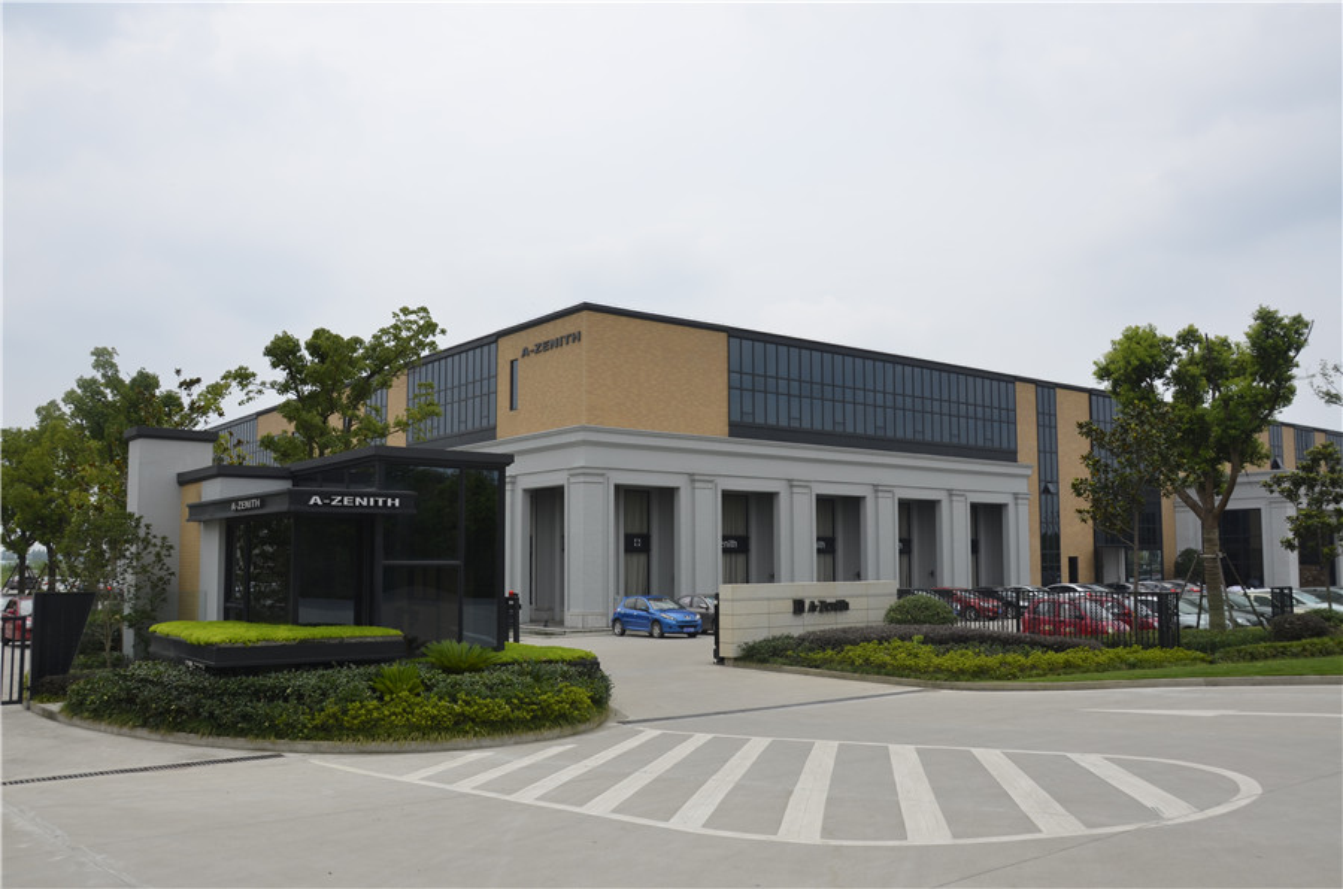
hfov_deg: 62.0
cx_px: 672
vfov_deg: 43.4
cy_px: 444
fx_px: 1117
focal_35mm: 30
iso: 100
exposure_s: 1/250
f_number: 8
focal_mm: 20
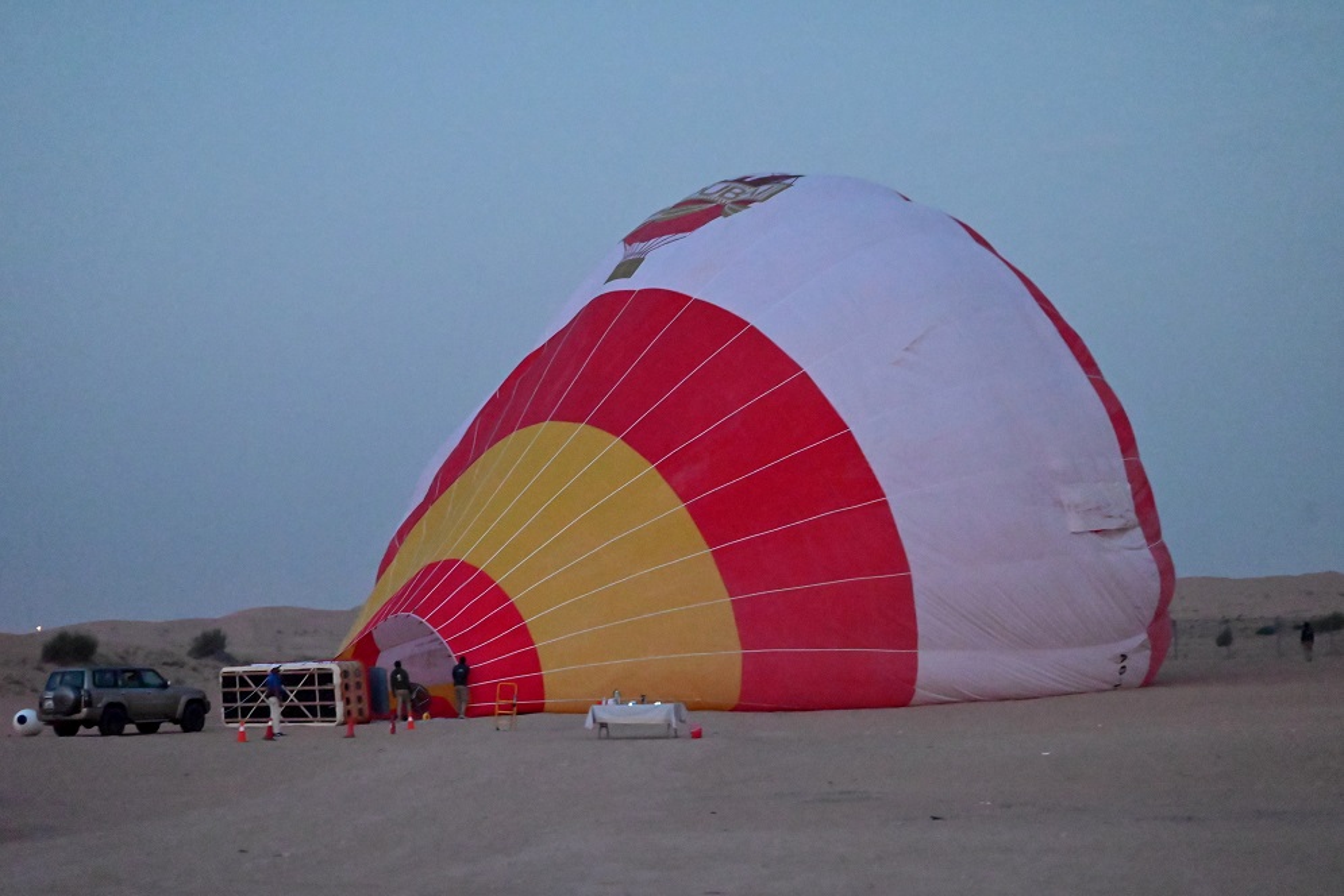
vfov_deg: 19.5
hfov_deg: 28.8
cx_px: 672
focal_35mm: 70
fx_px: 2614
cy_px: 448
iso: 25600
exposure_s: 1/25
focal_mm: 70
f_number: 4.5
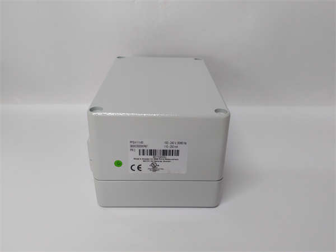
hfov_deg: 65.3
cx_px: 168
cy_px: 126
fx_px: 262
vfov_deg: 51.4
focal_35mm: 27
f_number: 2
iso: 128
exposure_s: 1/33
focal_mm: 3.79
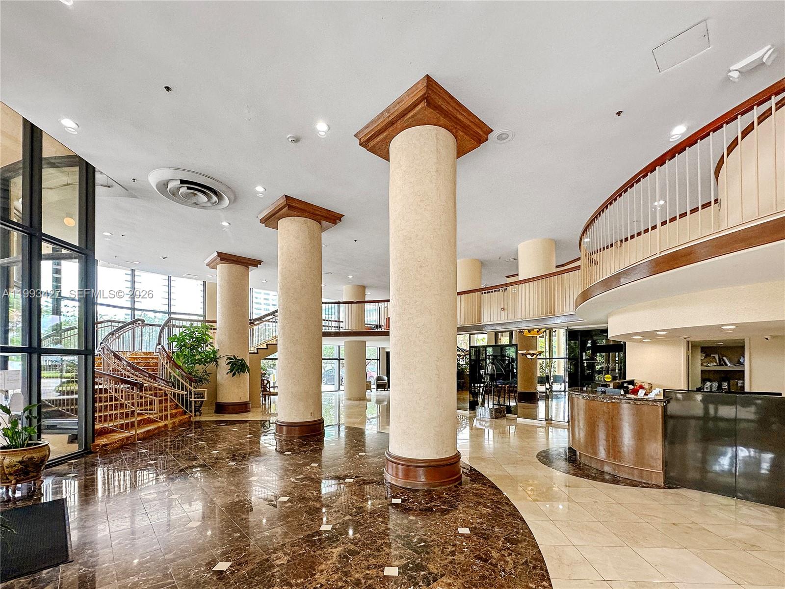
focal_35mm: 14
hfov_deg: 102.1
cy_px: 294
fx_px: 317
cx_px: 392
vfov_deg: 85.7
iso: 160
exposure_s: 1/120
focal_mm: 2.22
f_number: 2.2
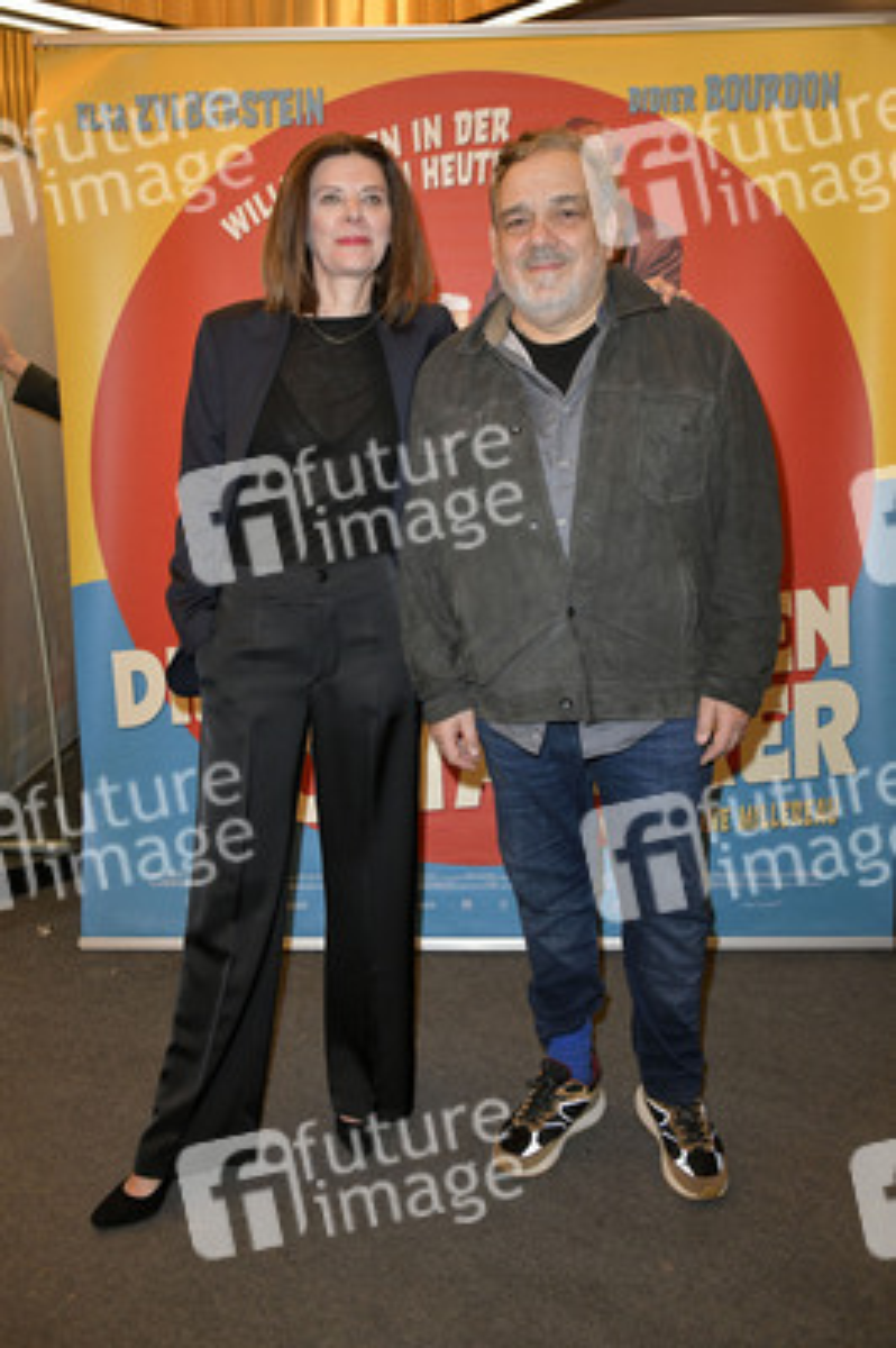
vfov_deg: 63.7
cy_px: 674
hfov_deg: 44.9
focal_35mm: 29
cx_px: 448
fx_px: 1084
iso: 2000
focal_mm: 29
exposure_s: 1/125
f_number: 5
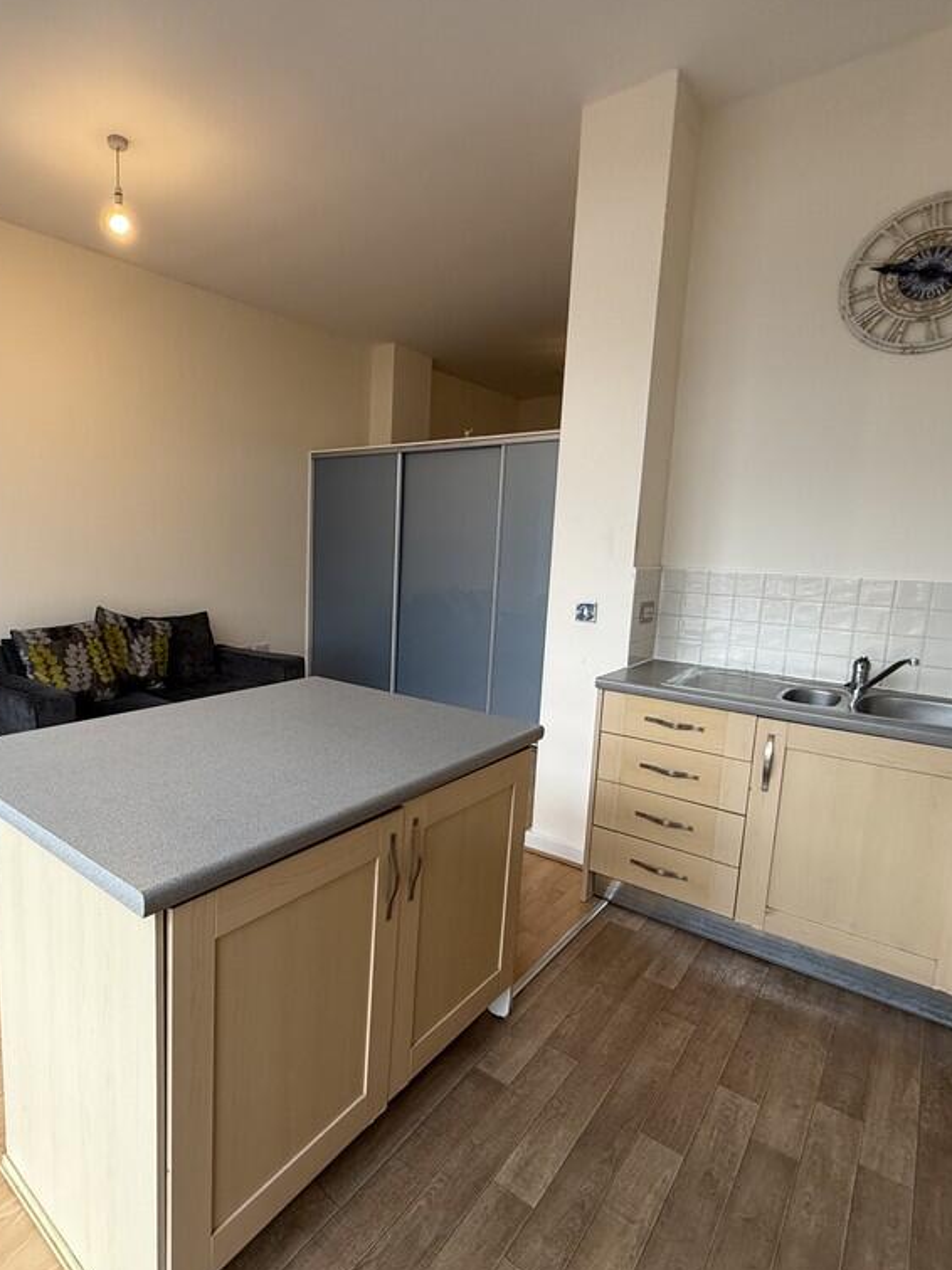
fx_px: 697
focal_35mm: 19
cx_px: 325
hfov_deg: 67.0
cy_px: 634
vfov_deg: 84.7
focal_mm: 2.22
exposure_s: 1/100
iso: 160
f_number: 2.2
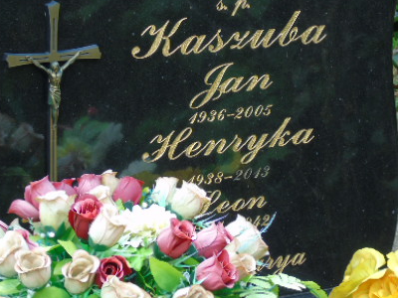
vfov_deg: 8.6
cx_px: 224
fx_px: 1989
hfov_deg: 11.4
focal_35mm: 173
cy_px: 176
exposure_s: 1/50
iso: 80
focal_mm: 19
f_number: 4.4
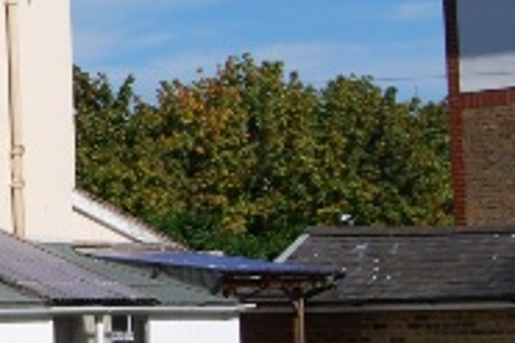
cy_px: 47
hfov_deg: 12.2
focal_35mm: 158
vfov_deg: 8.6
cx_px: -344
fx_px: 2258
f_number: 9
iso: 100
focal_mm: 26
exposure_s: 1/320
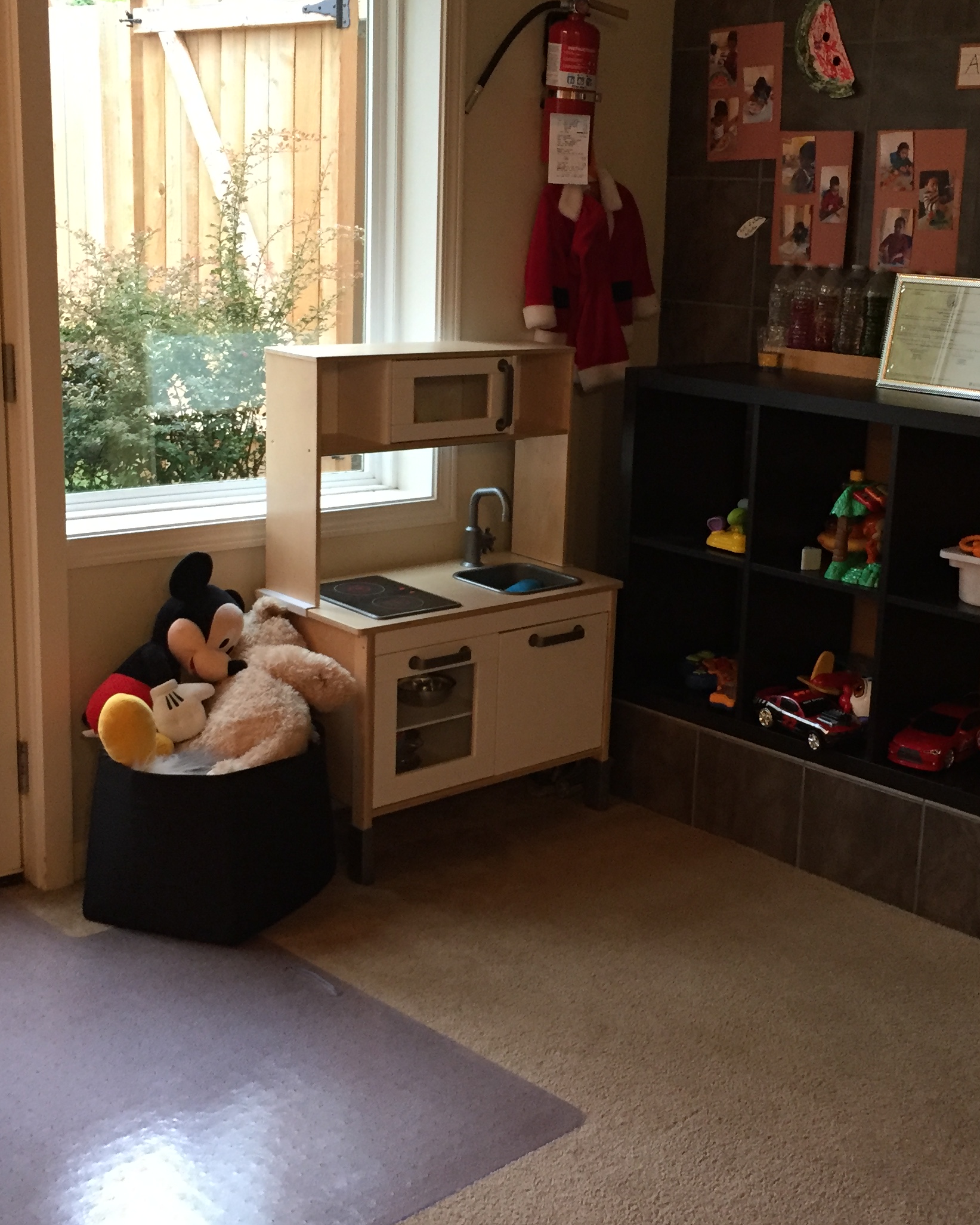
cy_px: 596
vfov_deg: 41.1
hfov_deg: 33.1
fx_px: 1631
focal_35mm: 45
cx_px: 659
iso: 125
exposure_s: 1/30
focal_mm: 4.15
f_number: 2.2
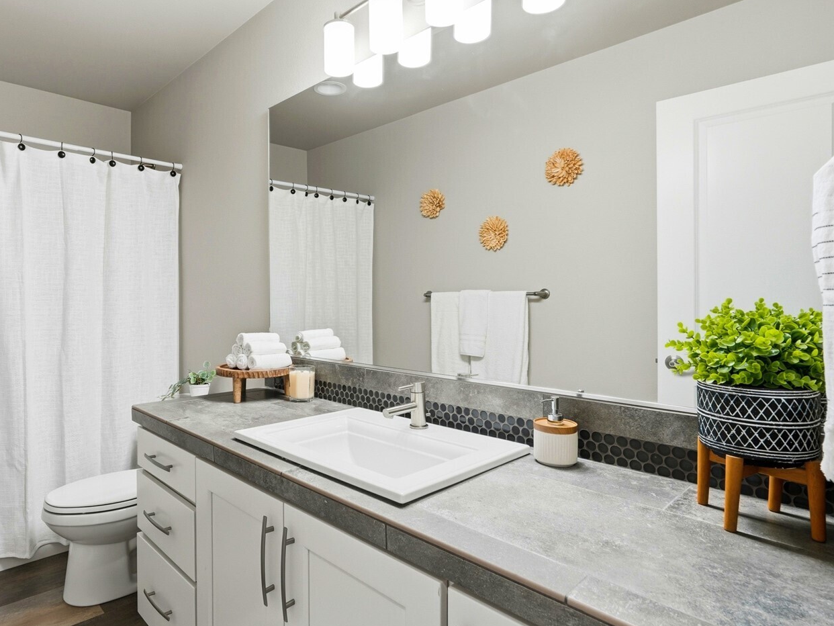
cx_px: 329
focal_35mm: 21
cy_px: 300
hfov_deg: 78.0
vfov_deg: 63.4
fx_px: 506
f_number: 9
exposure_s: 1/125
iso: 400
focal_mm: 16
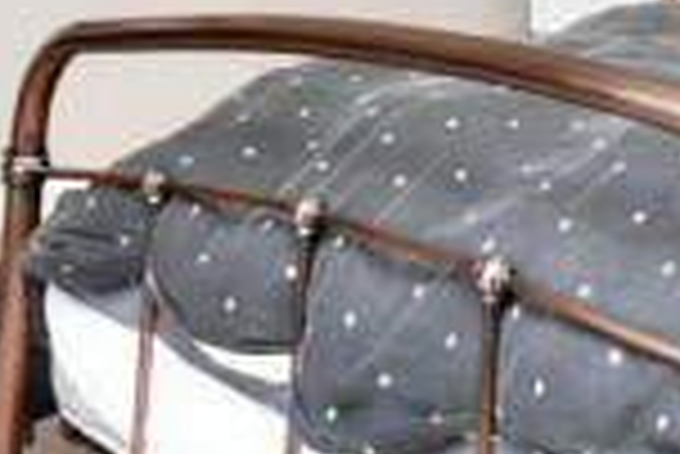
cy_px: -267
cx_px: 804
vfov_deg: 18.2
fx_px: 1229
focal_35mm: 65
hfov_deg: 27.4
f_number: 16
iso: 4000
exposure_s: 1/60
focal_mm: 10
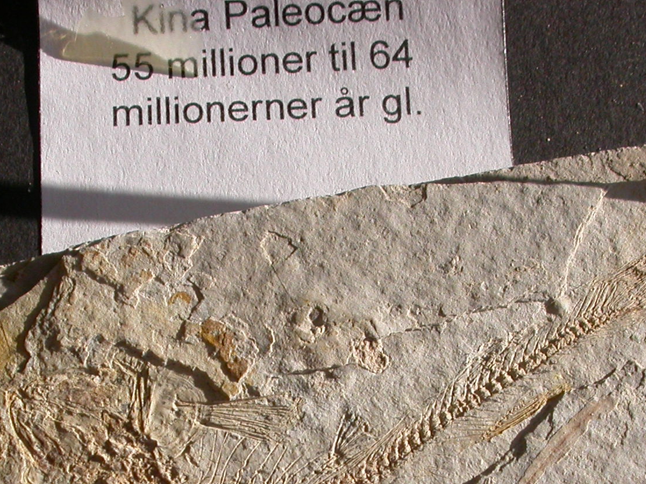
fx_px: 1717
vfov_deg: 15.7
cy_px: 494
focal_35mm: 92
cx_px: 319
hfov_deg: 21.3
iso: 100
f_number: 6.3
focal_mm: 9.3
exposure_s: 1/304
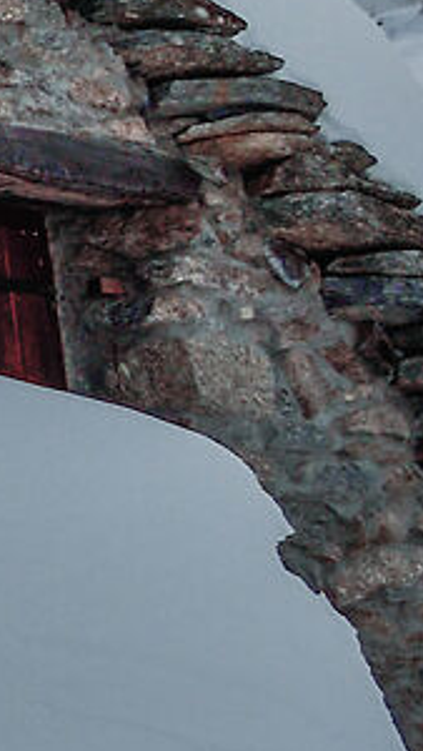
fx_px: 2669
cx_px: -1897
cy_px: 245
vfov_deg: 16.0
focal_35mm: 134
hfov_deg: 5.6
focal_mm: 16
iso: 100
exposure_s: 1/160
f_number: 11
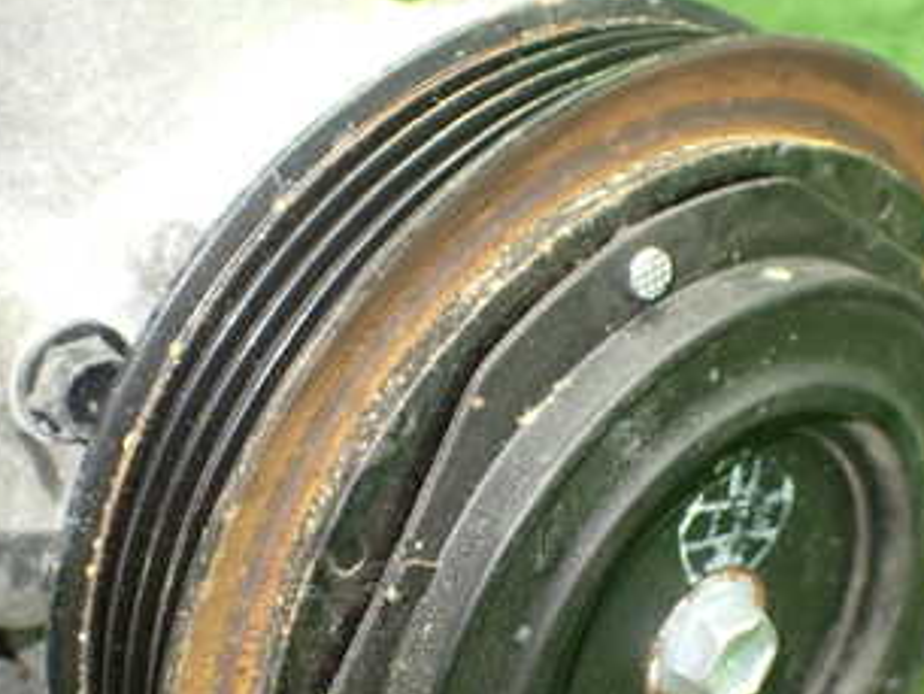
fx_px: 1575
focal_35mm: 59
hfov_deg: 32.6
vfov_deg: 24.5
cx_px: 521
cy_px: 536
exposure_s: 1/60
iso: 800
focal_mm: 5.4
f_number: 2.3
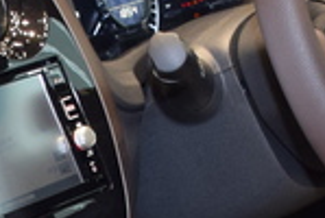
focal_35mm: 236
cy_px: 417
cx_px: -2
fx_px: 2139
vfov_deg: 5.7
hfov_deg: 8.6
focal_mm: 23
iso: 800
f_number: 4
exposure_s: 1/60
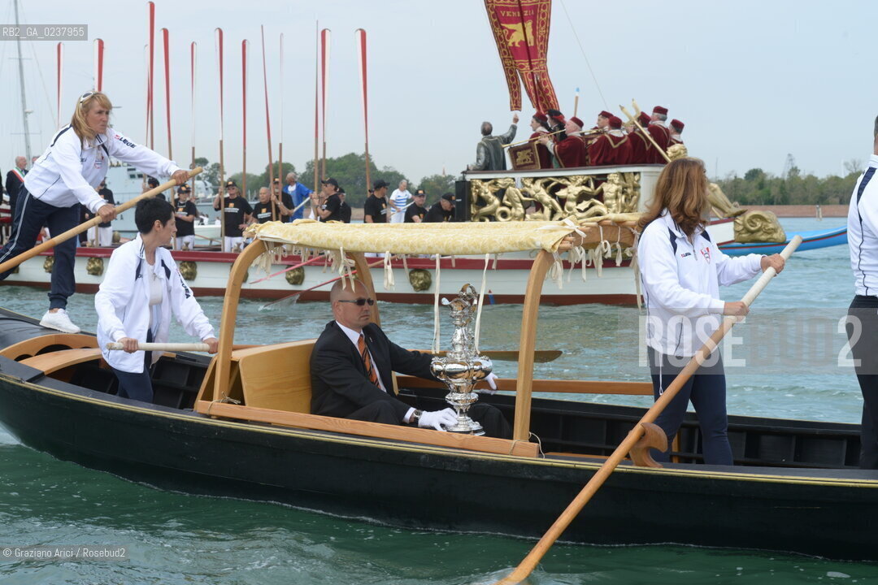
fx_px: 1707
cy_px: 292
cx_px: 439
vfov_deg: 19.5
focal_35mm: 70
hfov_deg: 28.8
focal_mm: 70
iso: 400
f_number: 10
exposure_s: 1/400
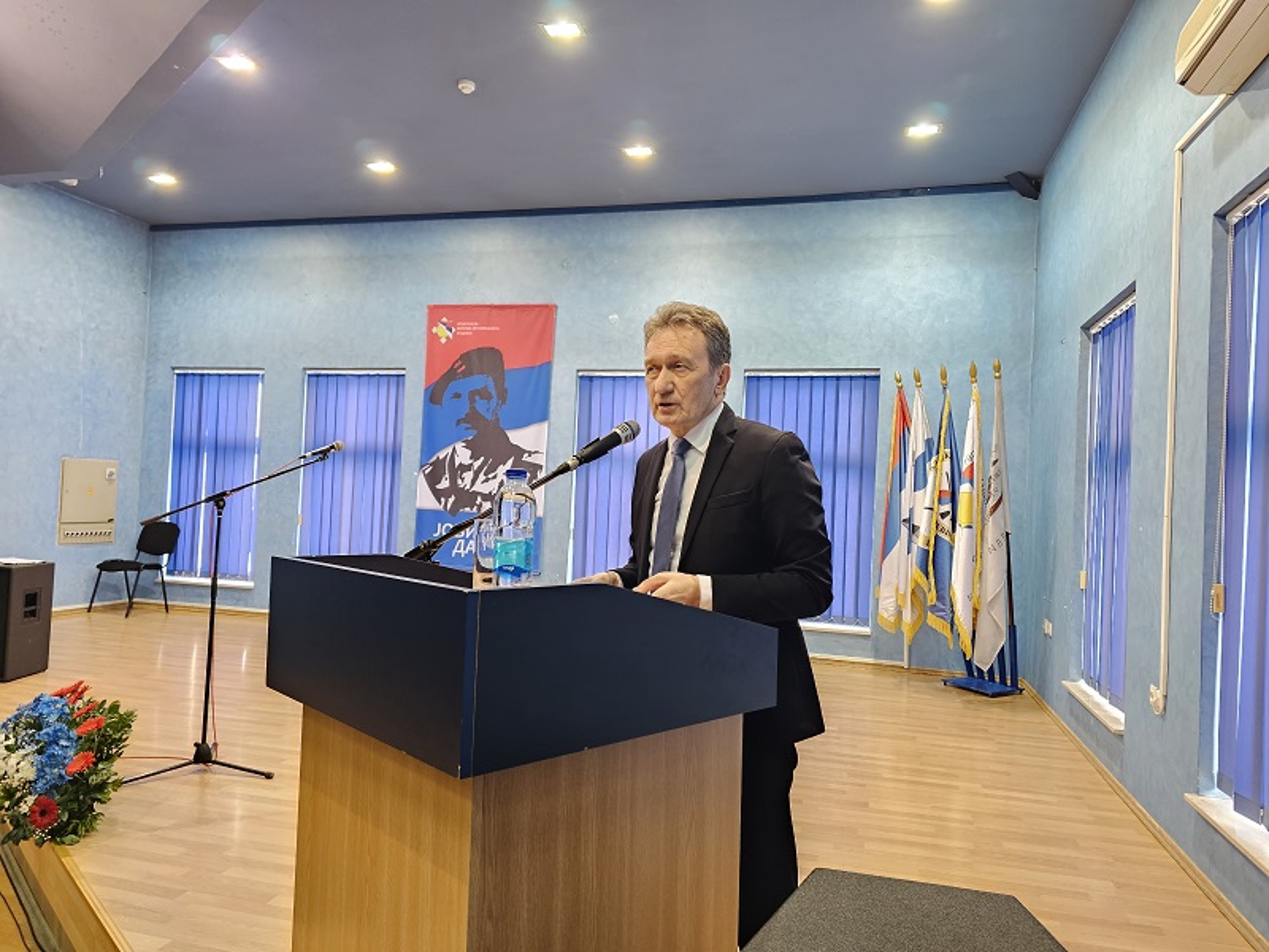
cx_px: 634
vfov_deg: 58.9
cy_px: 476
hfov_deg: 73.9
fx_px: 843
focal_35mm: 23
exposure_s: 1/100
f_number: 1.7
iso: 500
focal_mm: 6.3
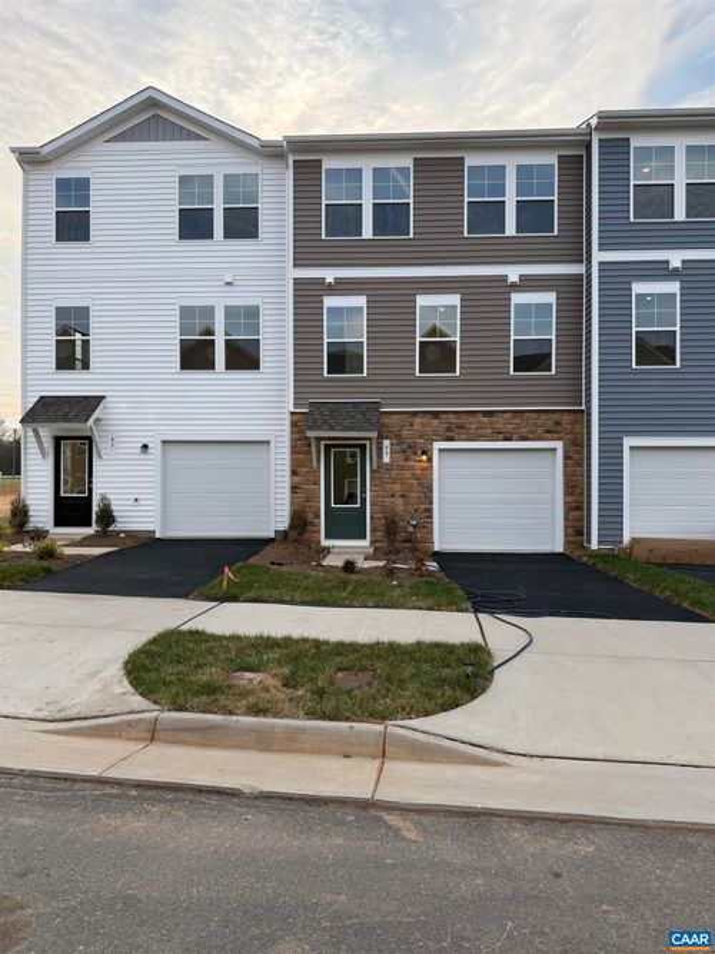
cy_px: 477
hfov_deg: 56.8
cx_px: 358
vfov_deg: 71.6
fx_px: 661
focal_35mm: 24
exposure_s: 1/840
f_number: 1.78
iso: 100
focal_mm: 6.76
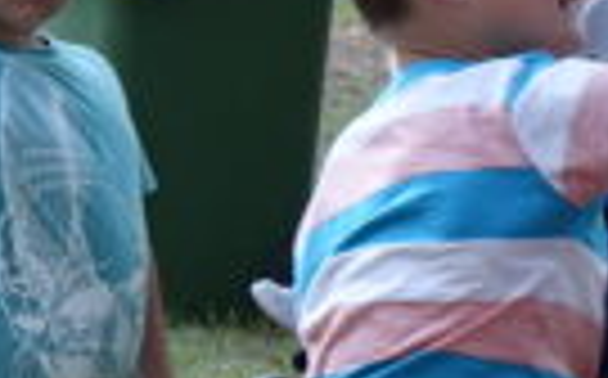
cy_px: -7
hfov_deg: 6.7
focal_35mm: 310
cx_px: 842
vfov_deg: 4.2
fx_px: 5130
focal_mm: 14.53
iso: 125
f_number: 2.8
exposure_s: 1/100
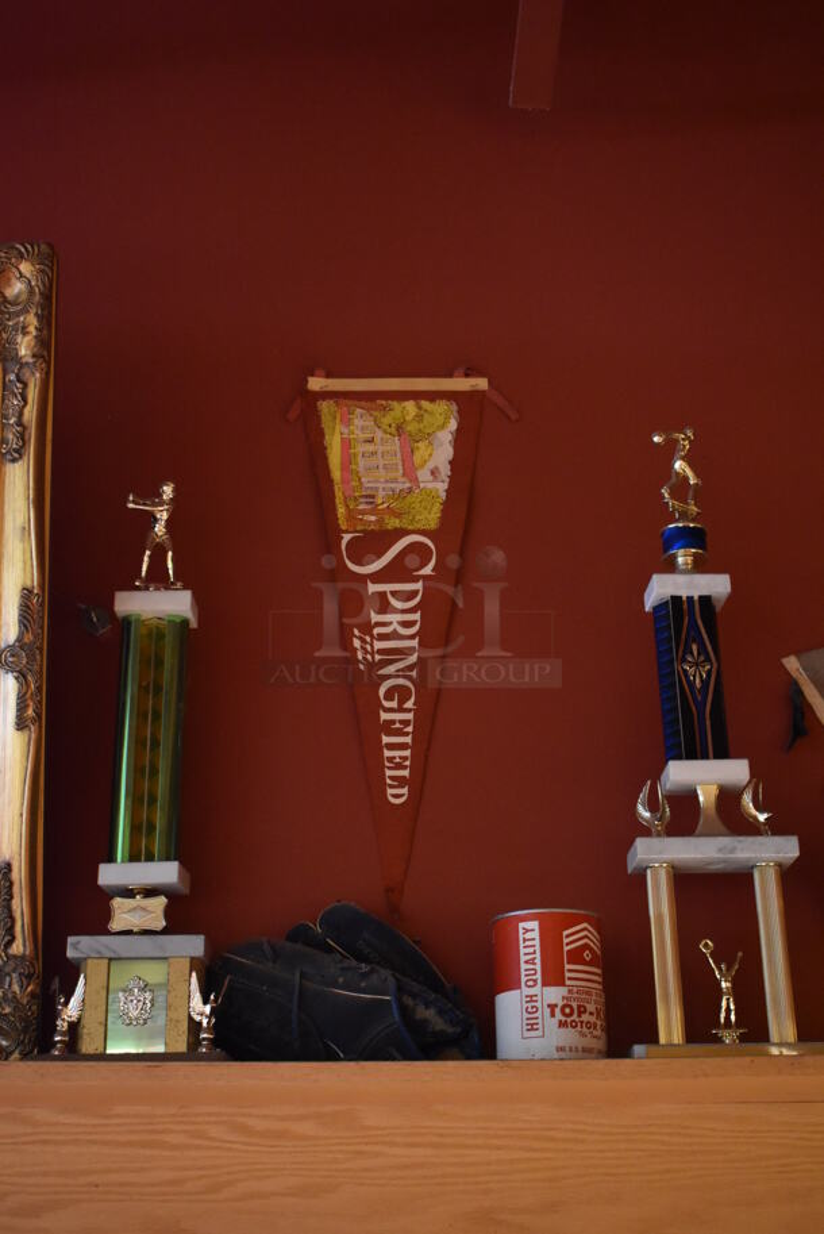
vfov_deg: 38.9
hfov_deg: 26.5
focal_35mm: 51
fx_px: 1748
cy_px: 617
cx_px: 412
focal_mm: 34
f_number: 4.5
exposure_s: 1/20
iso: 3200
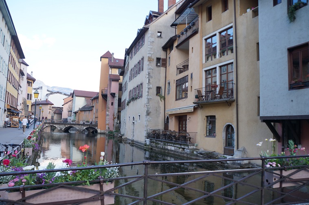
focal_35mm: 27
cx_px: 154
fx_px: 231
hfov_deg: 67.4
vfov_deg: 47.8
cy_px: 102
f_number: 5.6
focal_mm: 18
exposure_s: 1/125
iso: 200
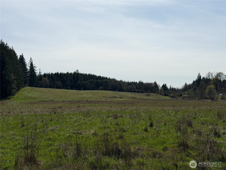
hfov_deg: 39.7
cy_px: 85
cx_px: 113
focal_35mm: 48
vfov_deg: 30.3
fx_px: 313
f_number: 1.78
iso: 80
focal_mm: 6.76
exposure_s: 1/13333
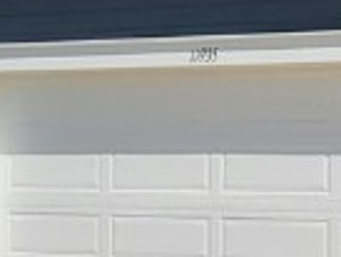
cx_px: 533
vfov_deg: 7.7
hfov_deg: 9.8
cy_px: 147
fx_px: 1913
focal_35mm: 194
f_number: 1.8
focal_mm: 5.4
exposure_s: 1/5534
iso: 40
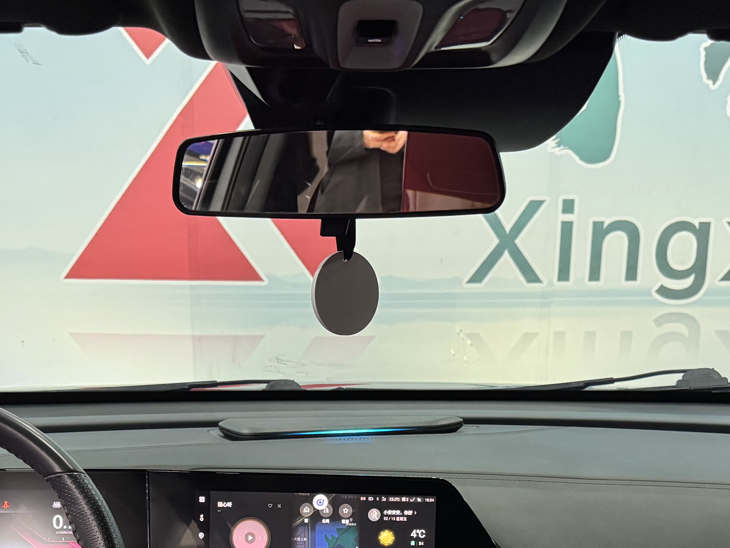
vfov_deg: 25.2
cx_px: 348
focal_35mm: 54
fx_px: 1139
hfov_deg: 35.5
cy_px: 595
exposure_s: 1/40
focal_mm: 6.76
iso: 640
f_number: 1.78
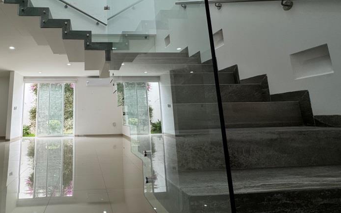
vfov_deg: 54.4
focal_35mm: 22
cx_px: 102
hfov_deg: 75.9
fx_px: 204
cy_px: 78
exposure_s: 1/131
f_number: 2.2
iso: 40
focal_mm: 2.22
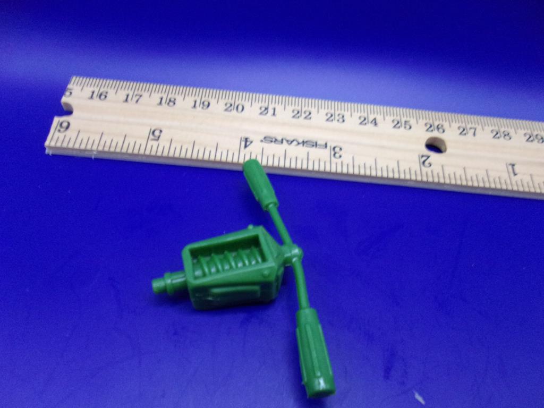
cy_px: 204
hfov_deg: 65.3
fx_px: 424
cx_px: 272
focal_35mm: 27
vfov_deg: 51.4
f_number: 3
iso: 400
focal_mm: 4.9
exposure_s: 1/22
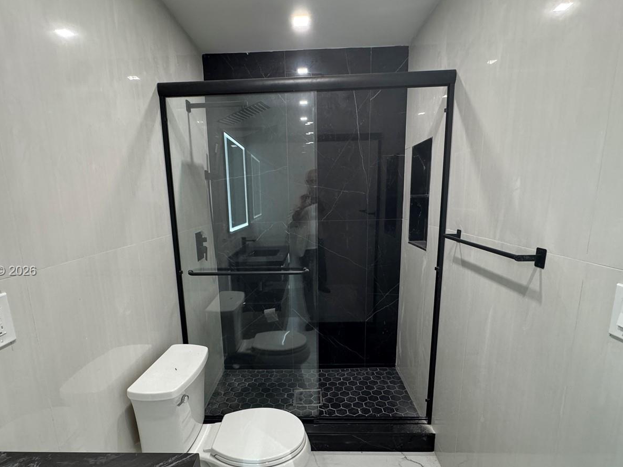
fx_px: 342
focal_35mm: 19
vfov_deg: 68.2
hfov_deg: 84.6
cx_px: 294
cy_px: 272
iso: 250
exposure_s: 1/60
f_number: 2.2
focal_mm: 2.22
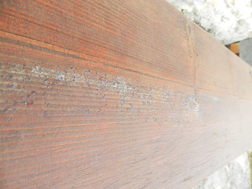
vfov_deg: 58.9
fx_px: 167
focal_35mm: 23
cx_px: 126
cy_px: 94
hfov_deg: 73.9
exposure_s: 1/200
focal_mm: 4
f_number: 3.4
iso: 160
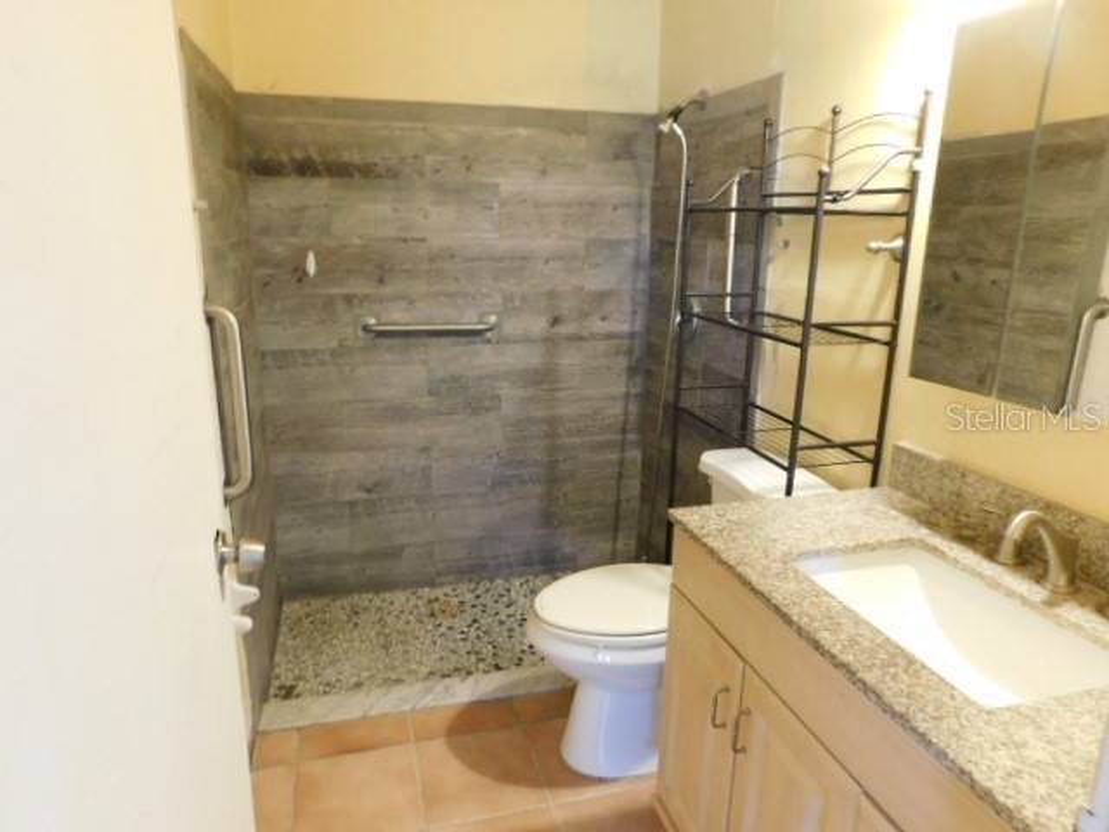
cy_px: 416
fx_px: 737
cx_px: 554
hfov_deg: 73.9
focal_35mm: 23
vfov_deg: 58.9
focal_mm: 4
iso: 400
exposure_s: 1/10
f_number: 3
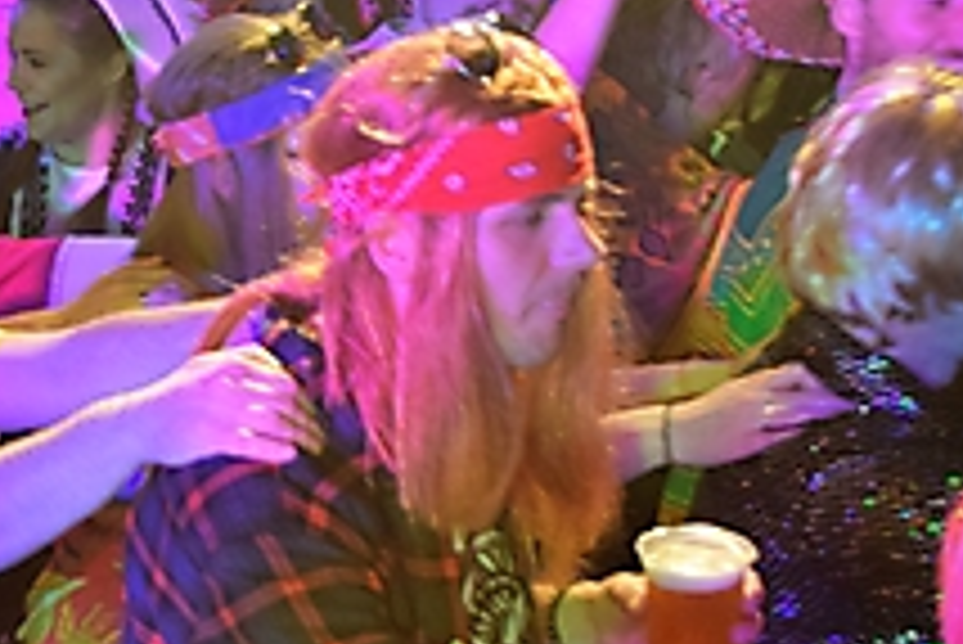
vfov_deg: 12.1
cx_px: 81
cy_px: 311
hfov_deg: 17.7
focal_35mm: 113
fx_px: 3035
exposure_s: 1/60
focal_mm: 27
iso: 800
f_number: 4
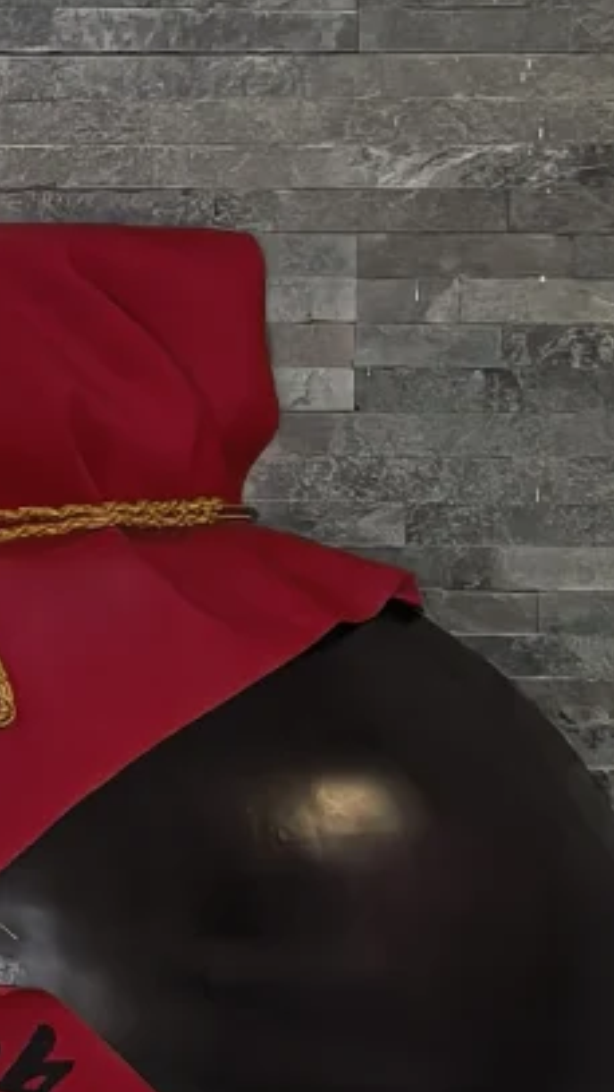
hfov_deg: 6.3
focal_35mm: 185
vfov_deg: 11.6
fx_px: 5353
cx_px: -719
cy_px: 719
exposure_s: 1/50
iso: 64
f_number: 1.6
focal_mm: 8.5
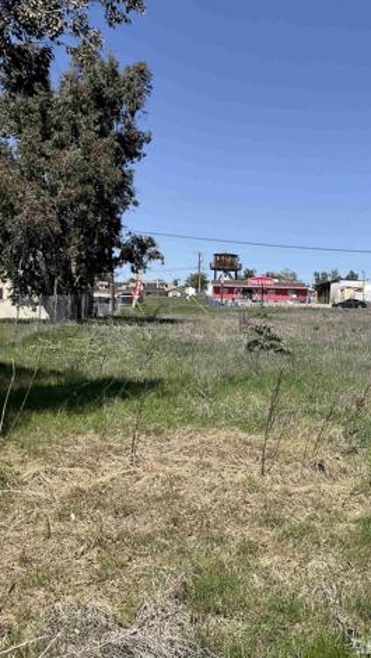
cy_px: 326
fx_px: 751
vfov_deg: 47.3
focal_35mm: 43
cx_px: 370
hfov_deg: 26.3
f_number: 1.8
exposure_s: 1/2141
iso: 16
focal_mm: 3
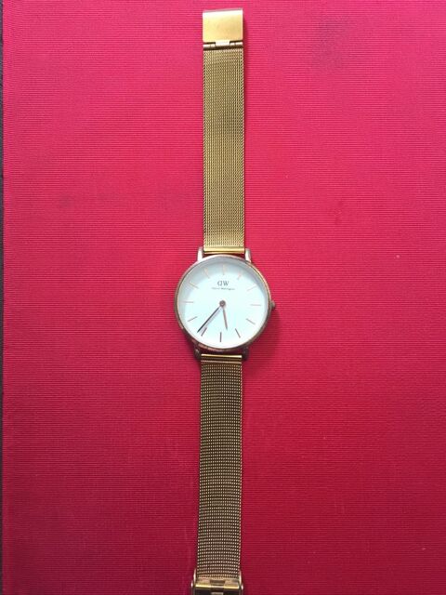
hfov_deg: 48.2
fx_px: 498
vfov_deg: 61.7
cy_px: 298
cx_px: 223
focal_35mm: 29
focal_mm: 4.15
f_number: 2.2
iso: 125
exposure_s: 1/8
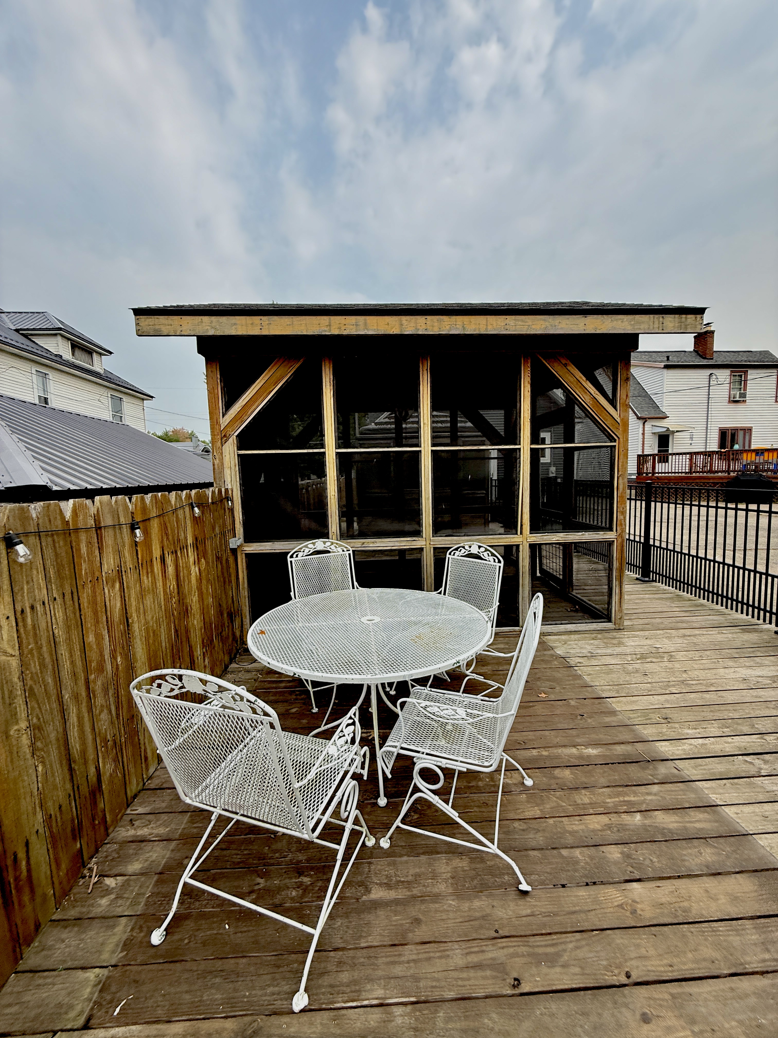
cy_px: 519
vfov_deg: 102.1
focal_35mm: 14
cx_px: 389
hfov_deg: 85.7
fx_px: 420
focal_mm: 2.22
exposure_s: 1/694
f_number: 2.2
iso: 50
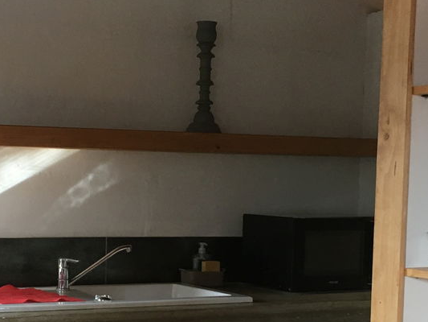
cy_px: 275
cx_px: 138
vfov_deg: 16.8
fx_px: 1076
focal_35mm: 87
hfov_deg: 22.4
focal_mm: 4.15
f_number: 2.2
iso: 50
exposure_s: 1/33
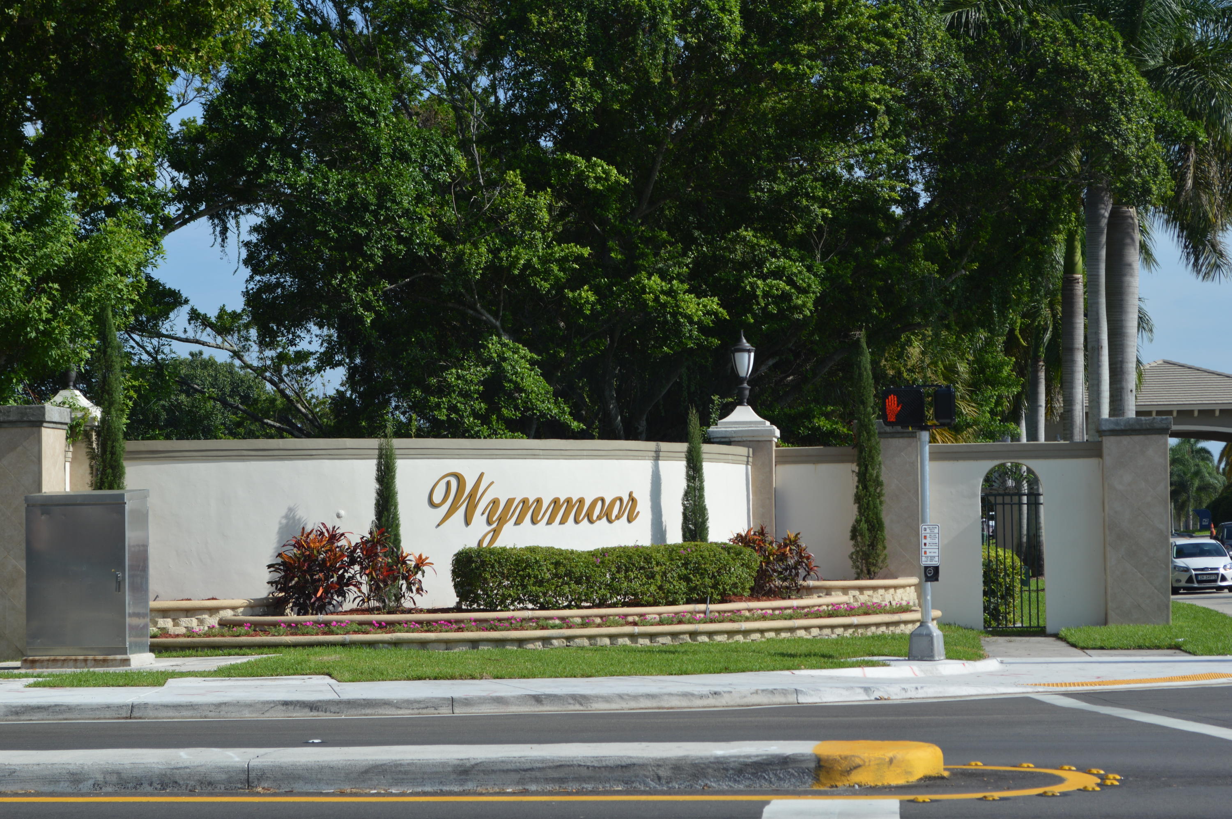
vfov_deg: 16.5
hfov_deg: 24.6
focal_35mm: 82
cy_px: 410
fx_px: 2821
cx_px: 616
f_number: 8
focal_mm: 55
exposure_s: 1/250
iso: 100
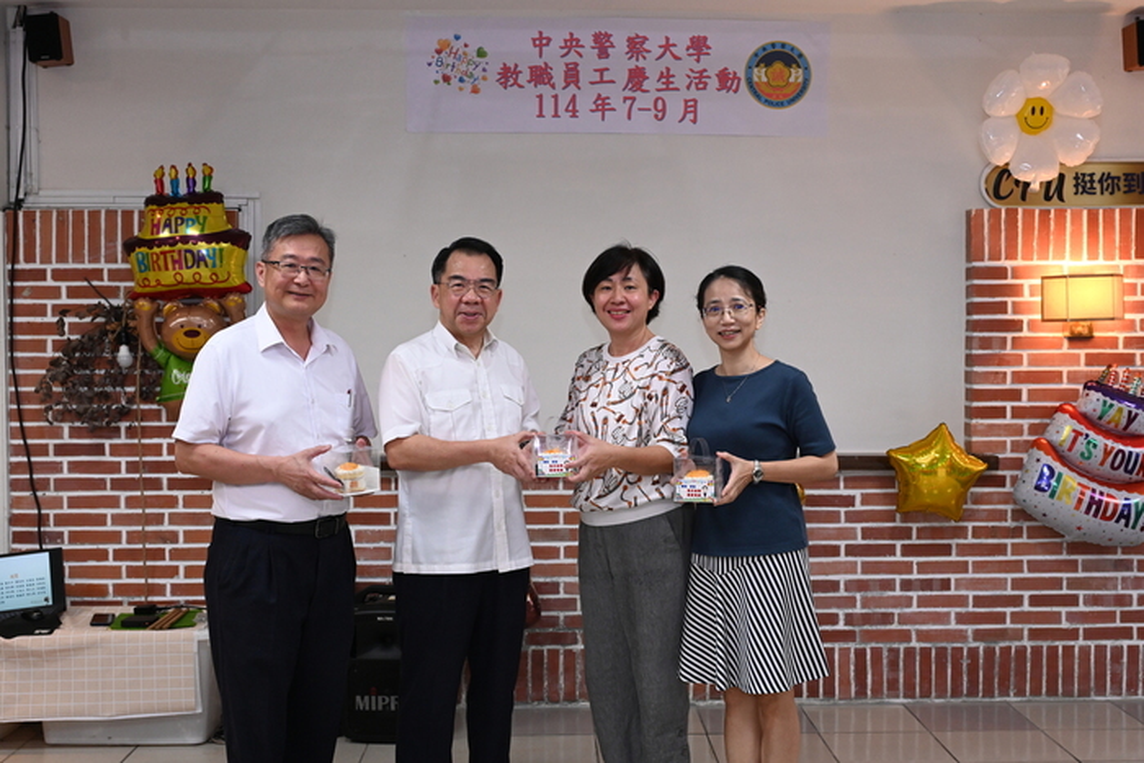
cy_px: 382
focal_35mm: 45
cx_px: 572
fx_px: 1430
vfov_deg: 29.9
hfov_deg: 43.6
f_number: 5.6
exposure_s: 1/160
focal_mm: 45
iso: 2000
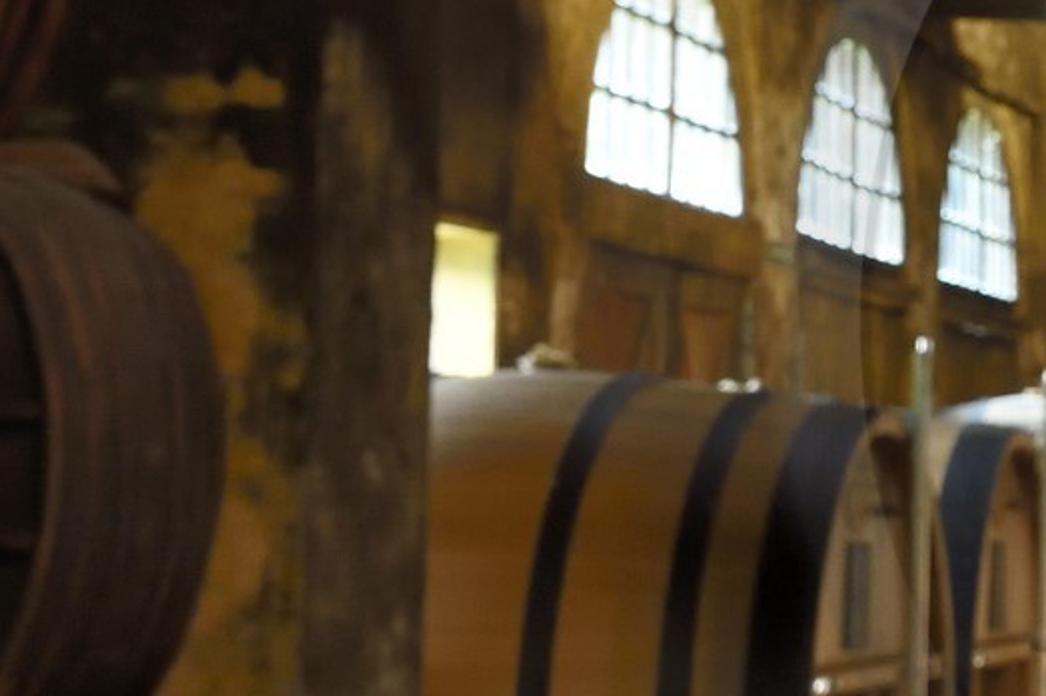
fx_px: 3369
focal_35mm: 116
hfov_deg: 16.1
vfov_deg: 11.8
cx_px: 1595
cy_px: 325
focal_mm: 38
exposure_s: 1/8
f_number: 8
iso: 3200
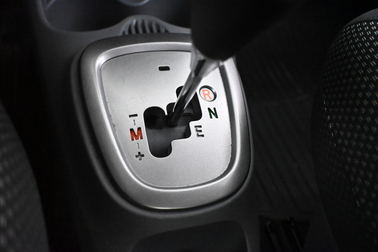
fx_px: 331
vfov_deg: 41.7
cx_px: 189
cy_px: 126
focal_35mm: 32
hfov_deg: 59.5
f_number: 4
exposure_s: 1/60
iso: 11400
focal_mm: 21
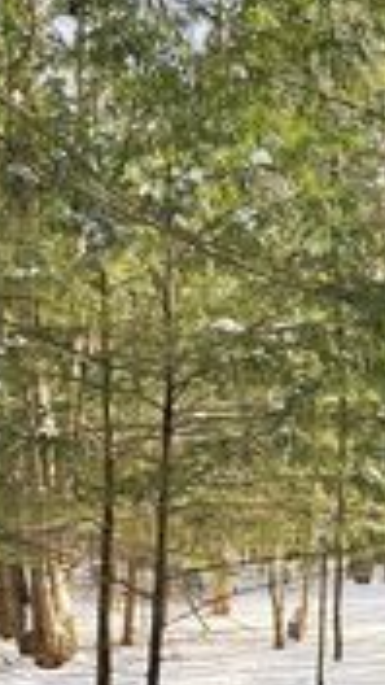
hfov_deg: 18.2
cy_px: 590
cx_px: 406
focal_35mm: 64
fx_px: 1162
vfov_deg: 31.6
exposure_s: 1/243
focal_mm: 6.76
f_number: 1.78
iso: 125
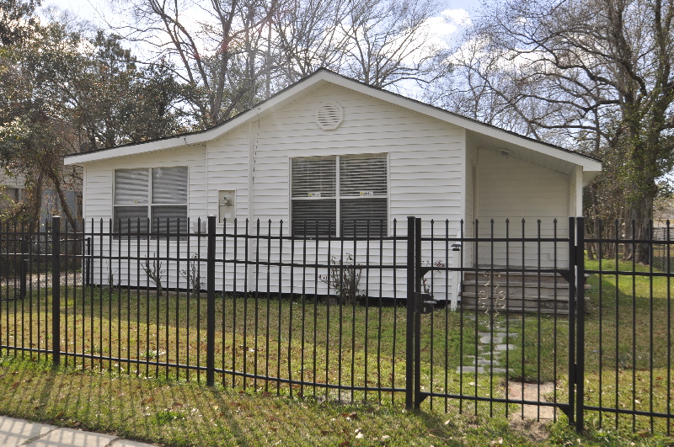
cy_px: 224
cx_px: 337
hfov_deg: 62.0
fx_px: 561
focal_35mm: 30
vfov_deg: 43.5
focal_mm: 20
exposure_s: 1/320
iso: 200
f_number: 8
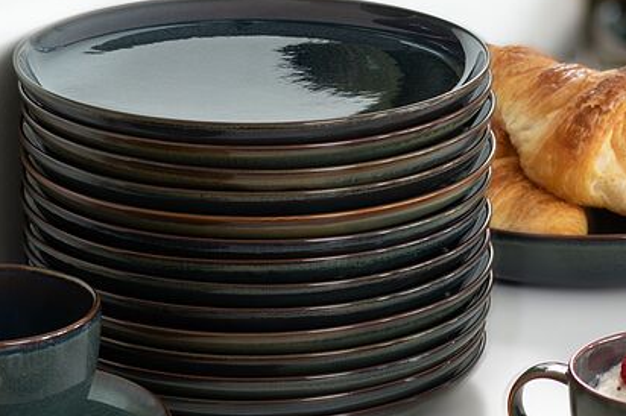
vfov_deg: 7.7
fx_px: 3110
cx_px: 385
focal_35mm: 179
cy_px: 150
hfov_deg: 11.5
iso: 100
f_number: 14
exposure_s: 1.6
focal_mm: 85
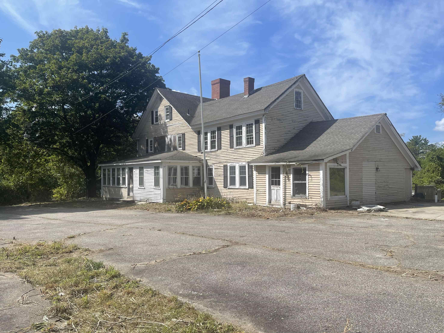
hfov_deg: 67.3
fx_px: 333
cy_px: 164
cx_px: 224
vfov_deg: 53.1
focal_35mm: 26
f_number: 1.6
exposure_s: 1/3663
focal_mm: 5.1
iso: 32
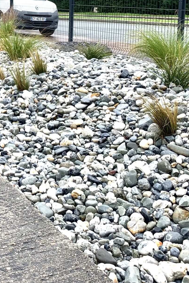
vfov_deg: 33.8
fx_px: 449
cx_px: -14
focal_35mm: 57
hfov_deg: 22.6
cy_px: 50
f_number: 1.8
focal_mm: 4.25
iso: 25
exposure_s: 1/404
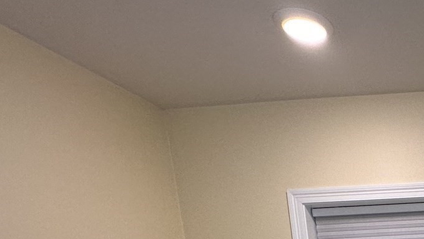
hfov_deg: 32.6
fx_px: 517
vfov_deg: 19.6
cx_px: 559
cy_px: 424
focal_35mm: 46
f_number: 2.2
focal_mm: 2.22
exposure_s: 1/120
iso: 125
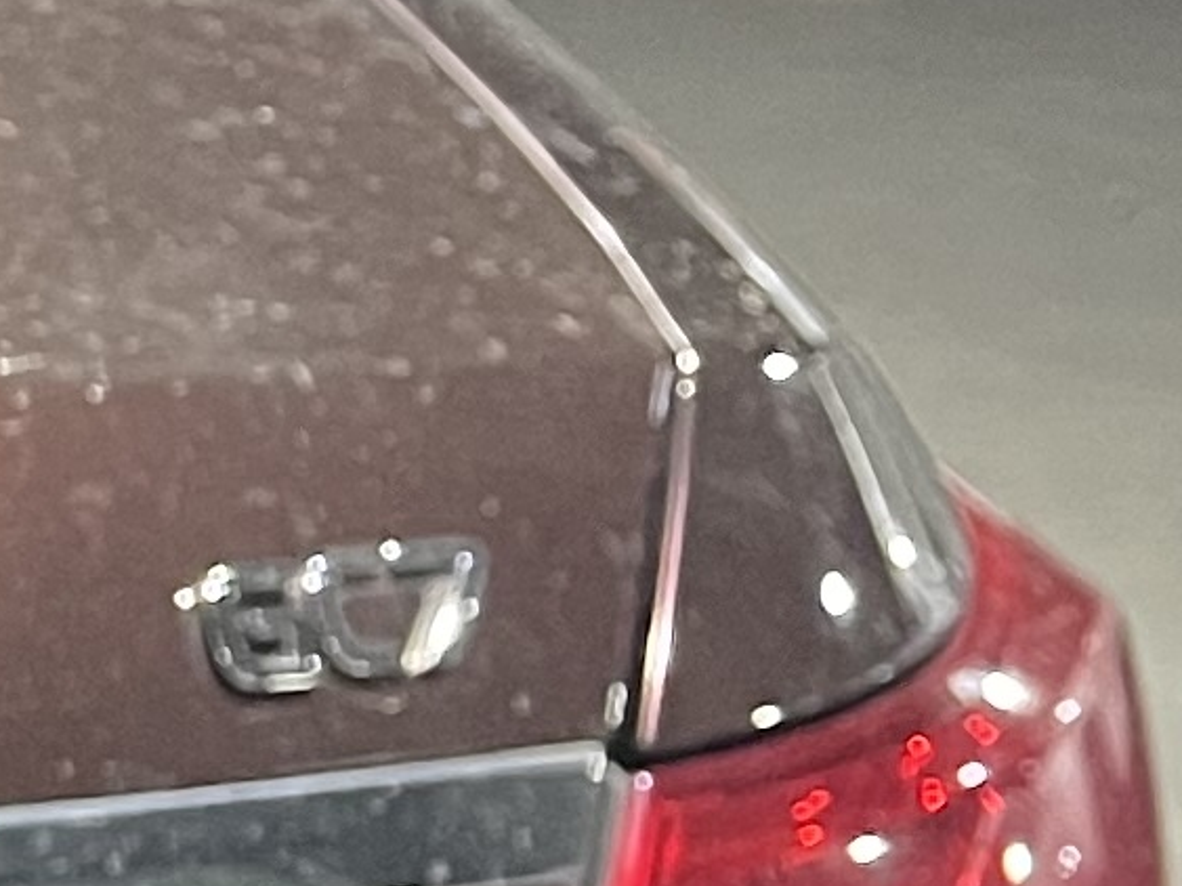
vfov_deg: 8.3
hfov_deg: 8.6
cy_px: 762
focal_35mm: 179
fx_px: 6111
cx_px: -2681
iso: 400
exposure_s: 1/50
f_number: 1.6
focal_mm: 5.1
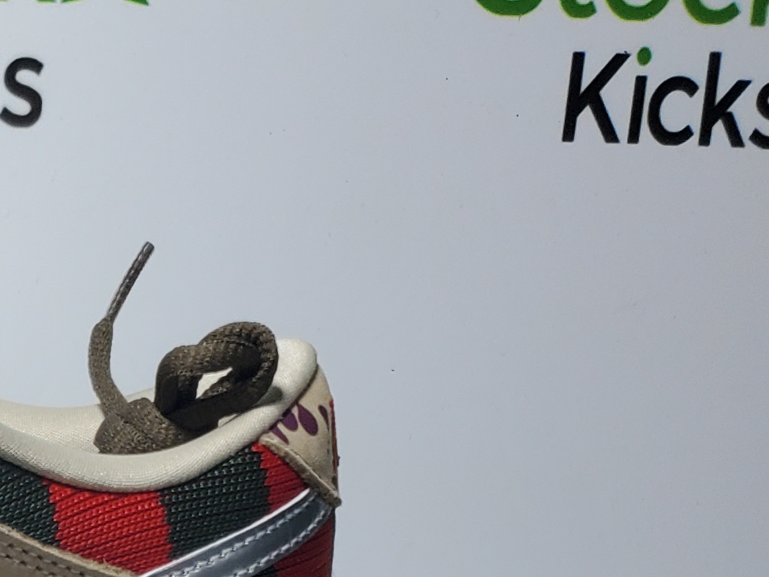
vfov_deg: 14.7
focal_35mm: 90
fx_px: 2000
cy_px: 990
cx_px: -475
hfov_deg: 18.5
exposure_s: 1/404
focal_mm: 4.3
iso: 50
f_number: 1.5
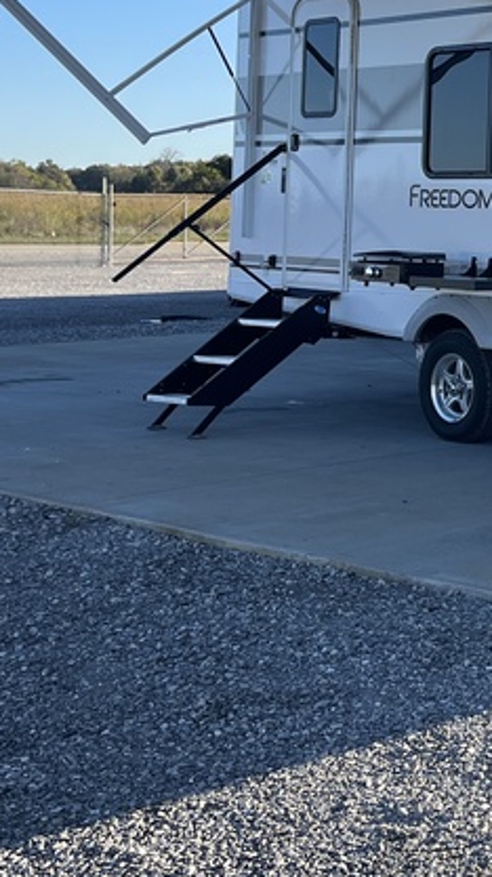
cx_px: 780
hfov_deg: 15.9
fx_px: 1580
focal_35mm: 68
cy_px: 175
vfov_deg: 30.3
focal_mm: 5.1
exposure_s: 1/1536
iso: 50
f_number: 1.6
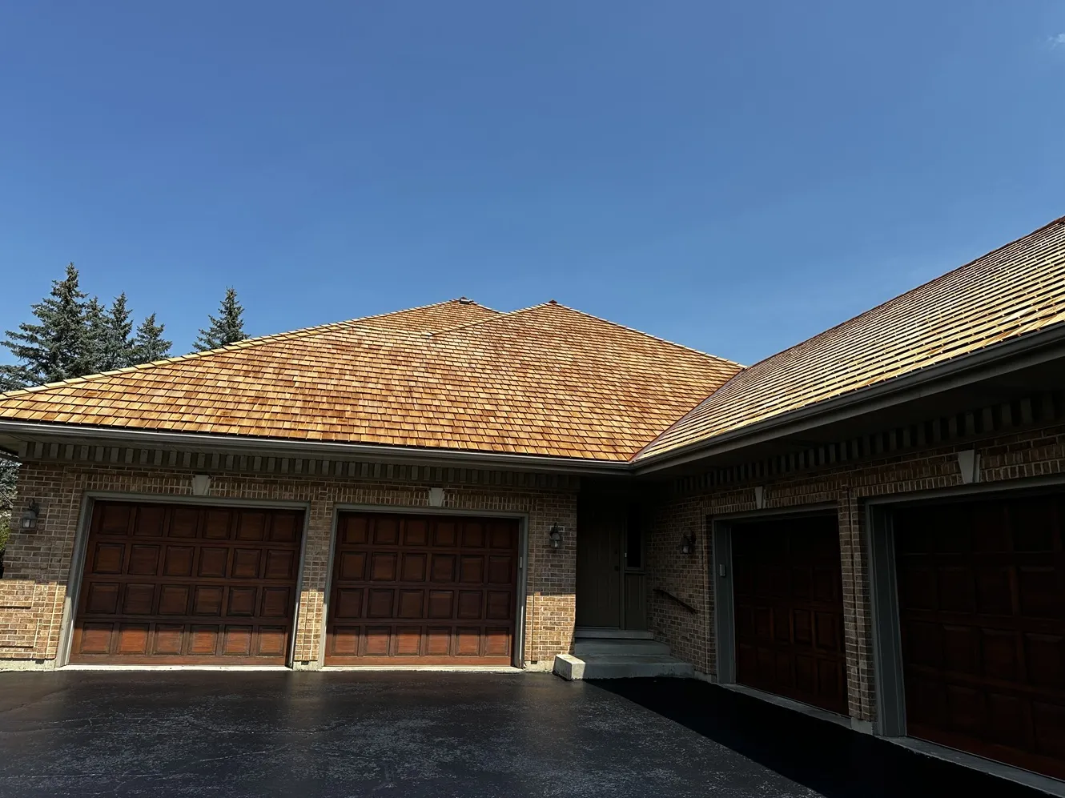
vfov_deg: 56.8
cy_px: 399
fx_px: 738
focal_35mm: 24
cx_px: 532
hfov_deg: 71.6
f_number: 1.78
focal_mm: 6.86
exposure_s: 1/3717
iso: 80
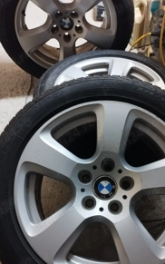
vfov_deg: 55.0
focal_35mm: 35
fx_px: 252
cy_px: 155
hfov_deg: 36.2
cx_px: 98
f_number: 1.89
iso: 520
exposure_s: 1/25
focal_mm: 5.89
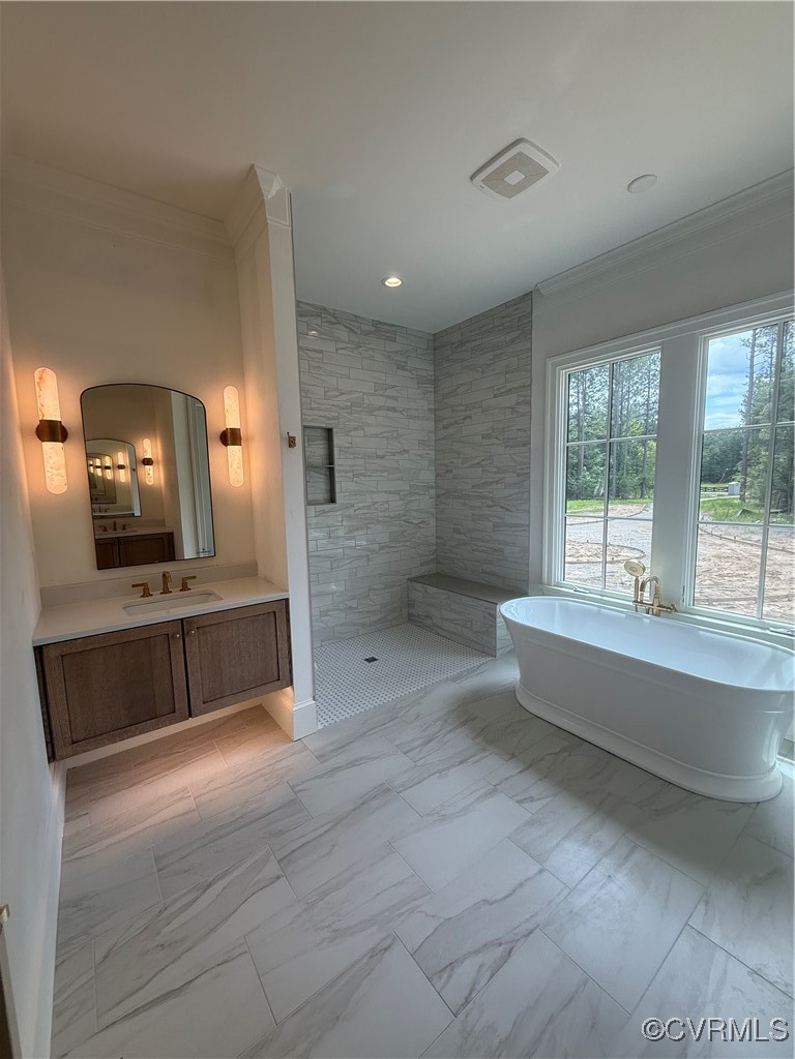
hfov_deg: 85.7
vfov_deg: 102.1
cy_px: 530
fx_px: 429
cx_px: 398
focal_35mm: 14
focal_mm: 2.22
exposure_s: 1/301
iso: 64
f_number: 2.2
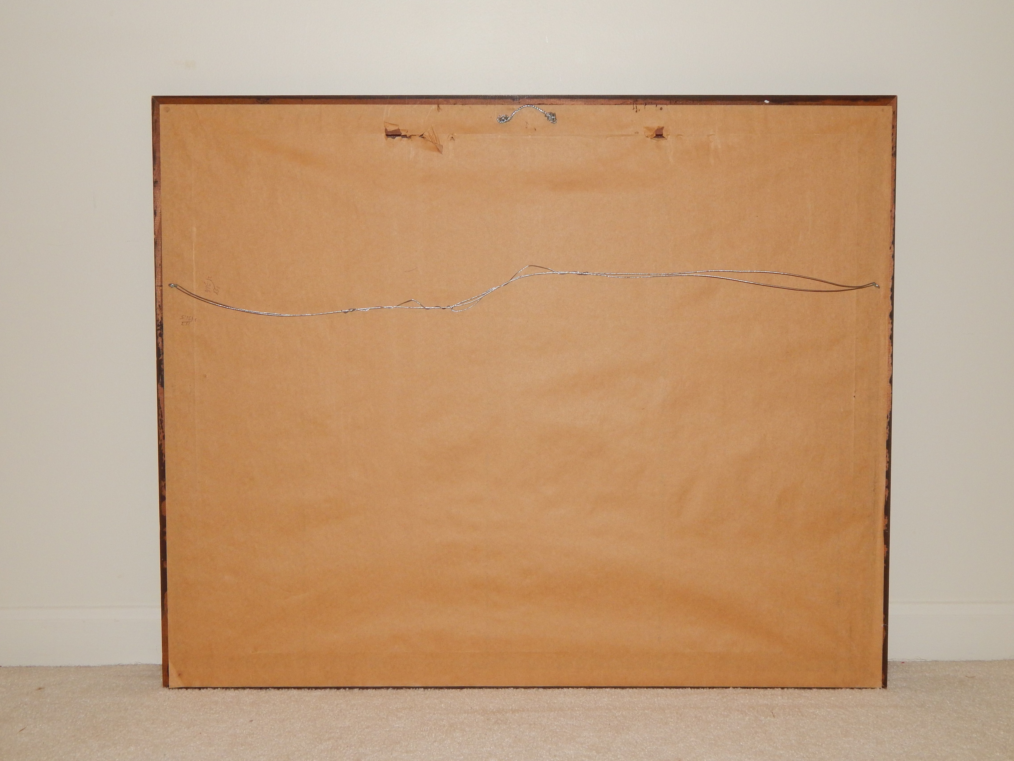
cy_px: 380
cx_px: 507
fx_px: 1260
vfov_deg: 33.6
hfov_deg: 43.9
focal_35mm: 43
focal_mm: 7.7
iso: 200
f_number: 3.6
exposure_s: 1/30
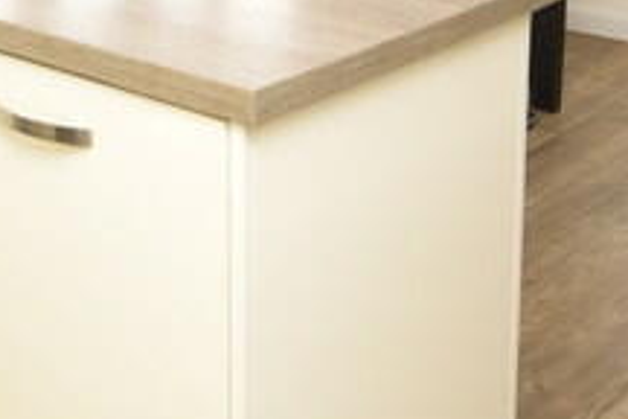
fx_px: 1238
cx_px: 78
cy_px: -127
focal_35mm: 71
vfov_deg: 17.9
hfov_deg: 27.6
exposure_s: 1/100
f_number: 5
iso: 800
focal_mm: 10
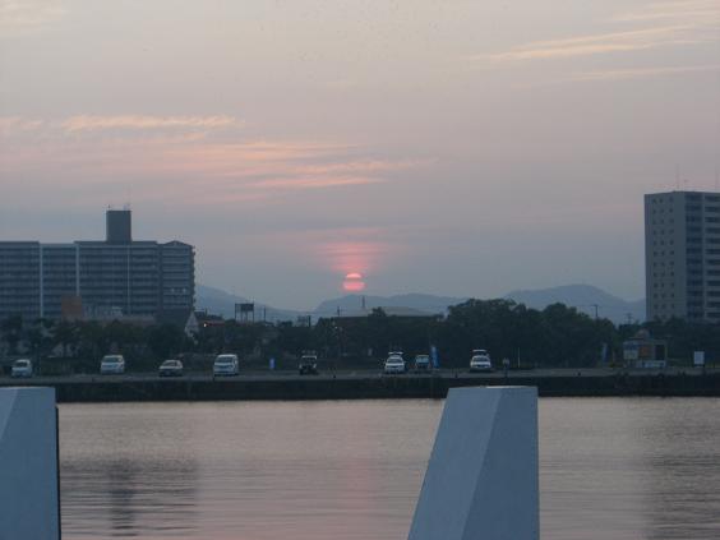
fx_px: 2371
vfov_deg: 13.0
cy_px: 270
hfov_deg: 17.3
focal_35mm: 114
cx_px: 360
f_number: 5.2
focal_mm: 18.6
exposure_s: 1/100
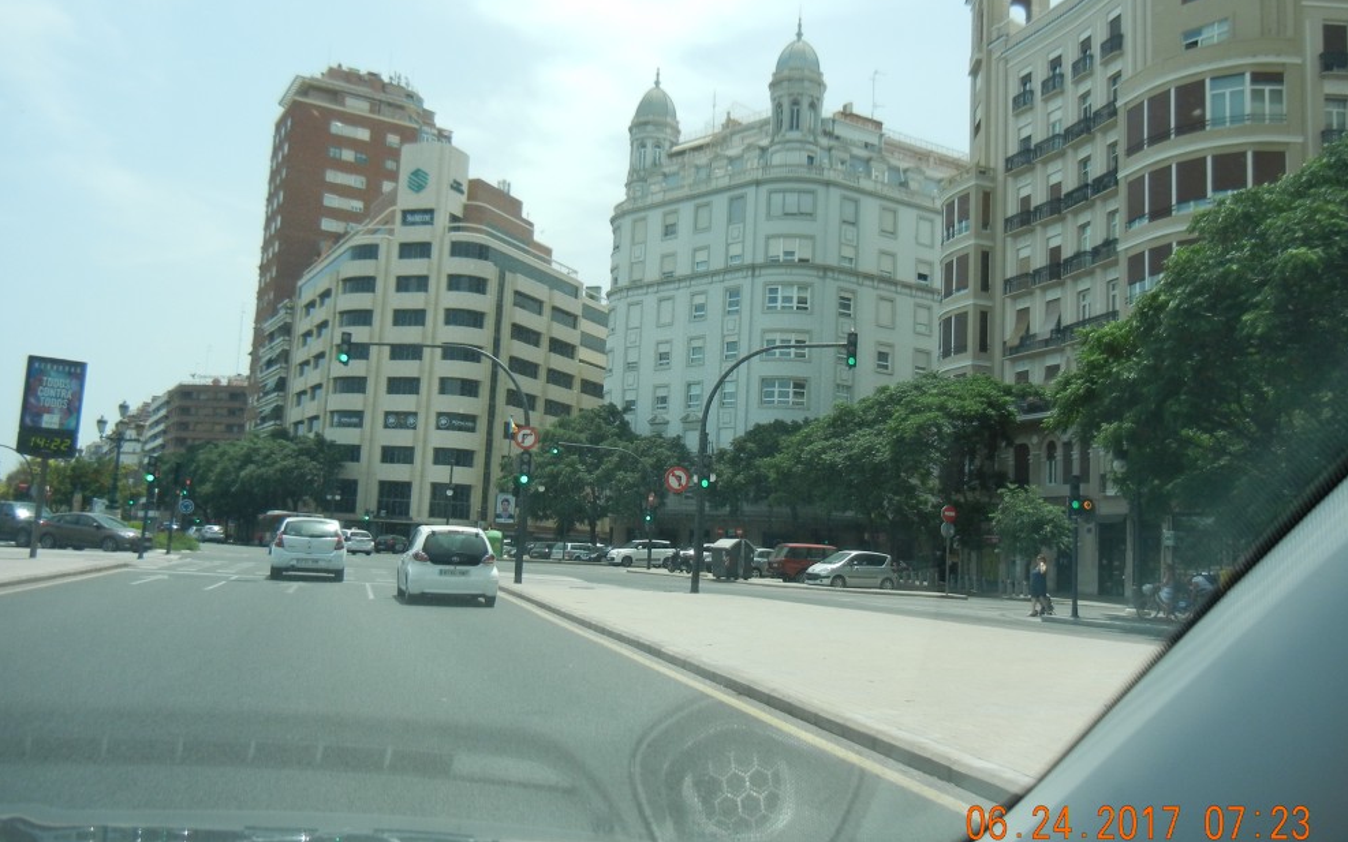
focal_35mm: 33
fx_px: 1212
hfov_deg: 58.1
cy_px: 408
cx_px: 697
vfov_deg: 38.3
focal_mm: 5.4
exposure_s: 1/298
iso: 160
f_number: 7
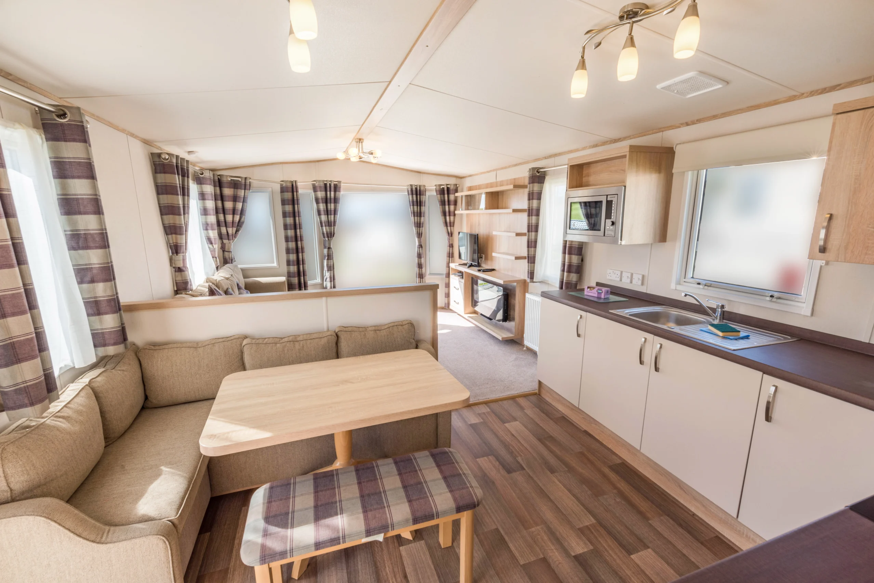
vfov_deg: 77.4
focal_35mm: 15
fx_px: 364
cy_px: 292
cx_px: 437
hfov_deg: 100.4
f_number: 10
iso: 64
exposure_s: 1/40
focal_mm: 15
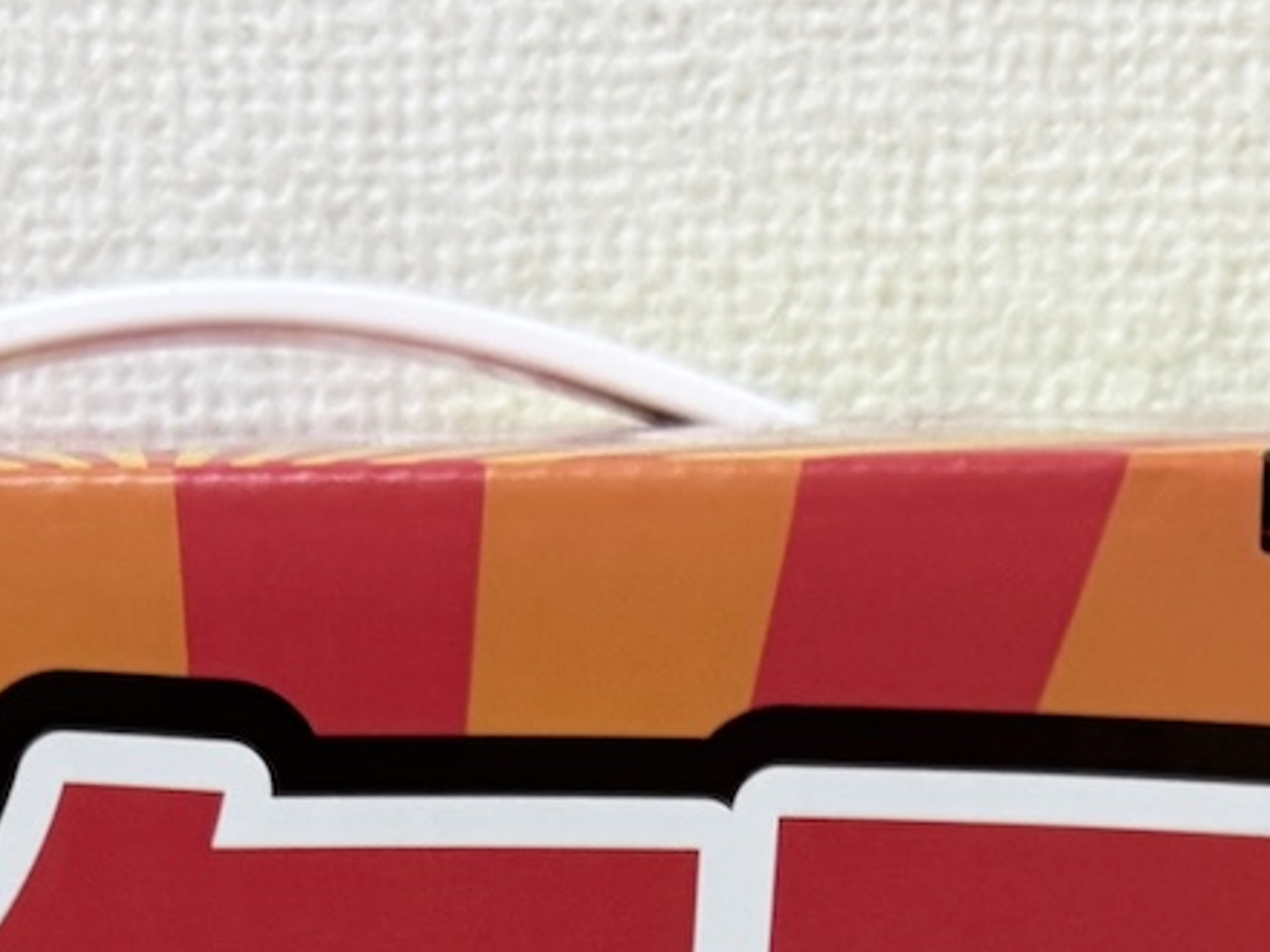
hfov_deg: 17.9
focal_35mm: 109
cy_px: 2129
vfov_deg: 11.6
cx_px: 240
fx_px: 3999
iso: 125
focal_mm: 6.76
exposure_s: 1/100
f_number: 1.78
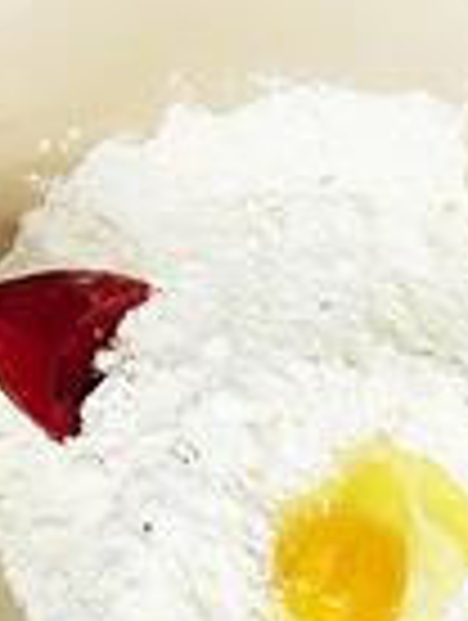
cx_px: -414
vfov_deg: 4.9
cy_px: -898
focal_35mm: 395
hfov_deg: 3.7
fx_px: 7099
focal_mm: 80
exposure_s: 30
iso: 100
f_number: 16
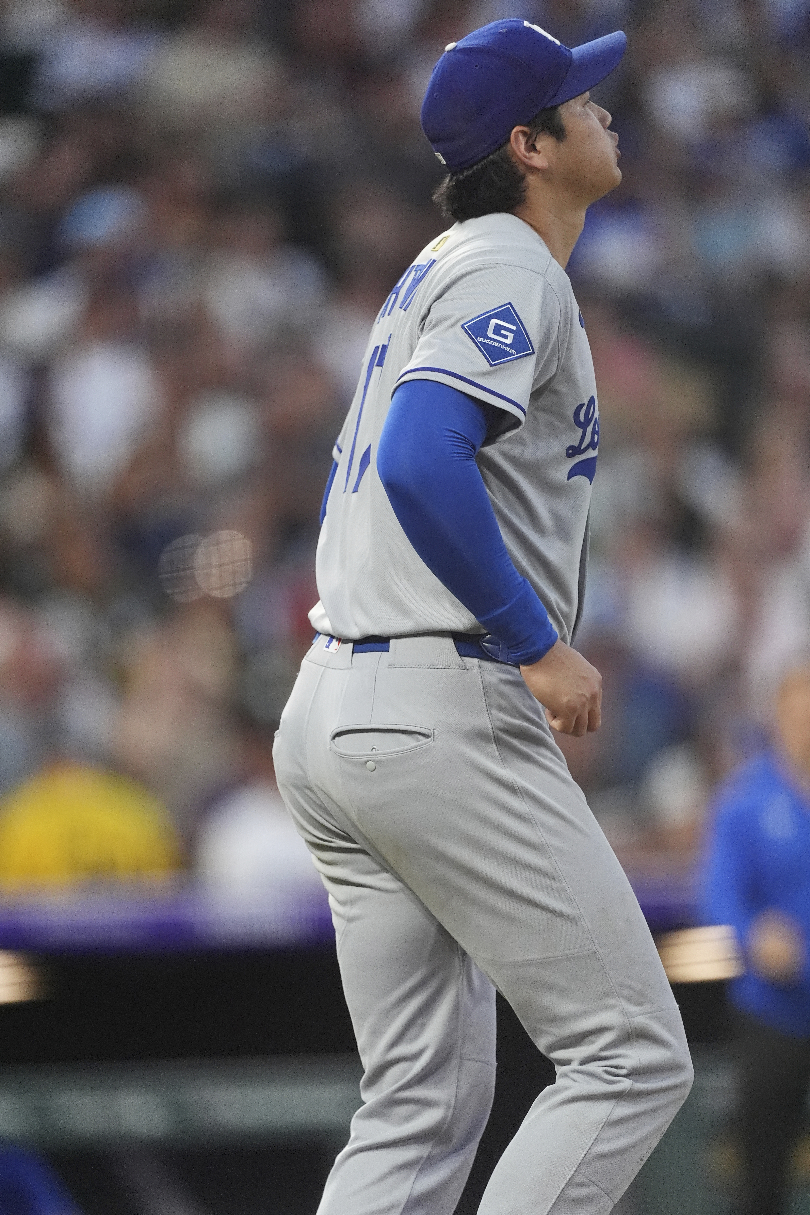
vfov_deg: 3.4
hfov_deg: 2.3
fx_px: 20248
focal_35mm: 600
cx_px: 405
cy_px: 608
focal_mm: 600
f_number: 4
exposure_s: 1/1600
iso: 4000
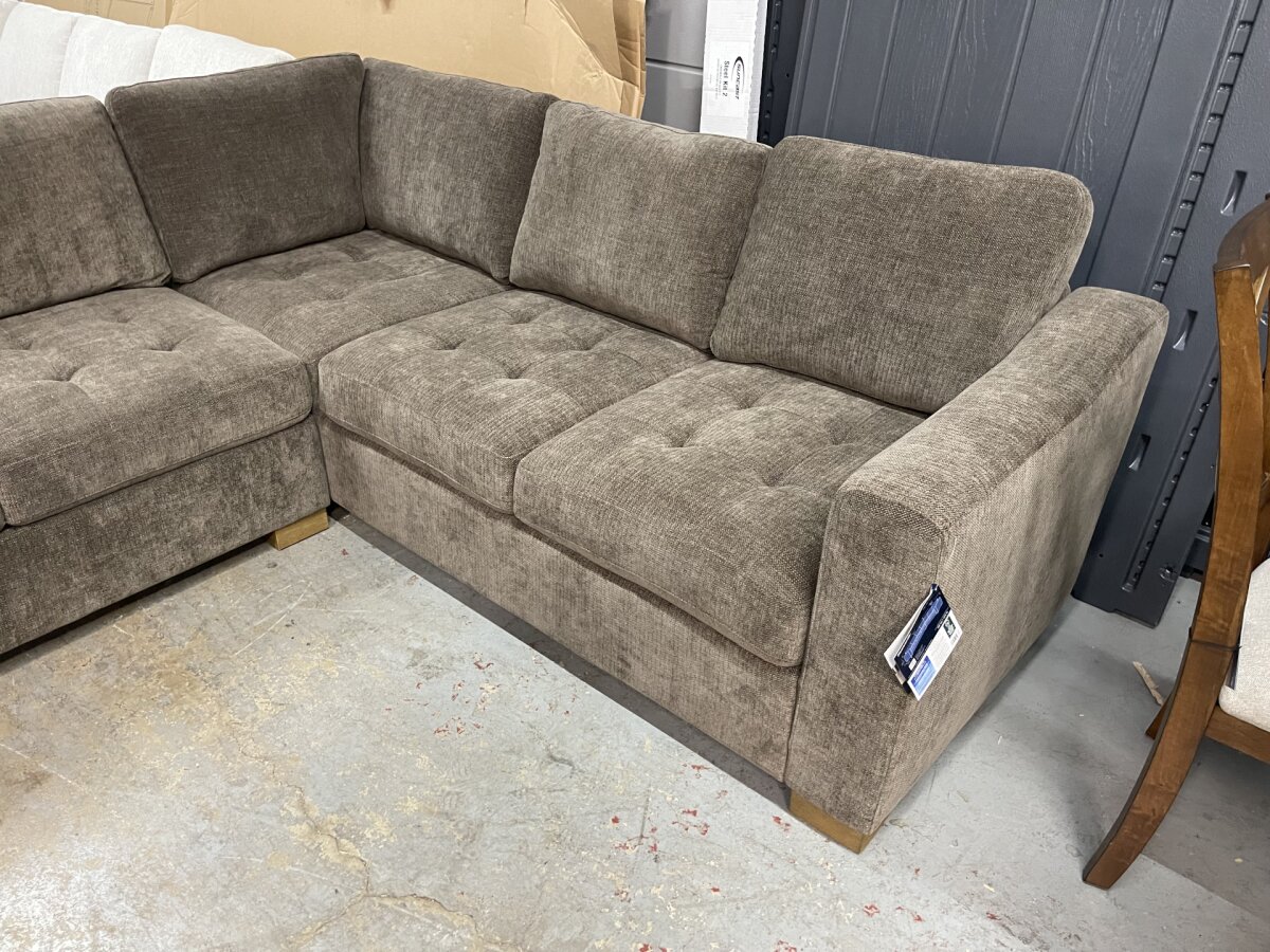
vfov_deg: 54.9
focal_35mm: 25
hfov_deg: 69.4
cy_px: 476
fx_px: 917
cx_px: 635
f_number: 1.6
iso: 500
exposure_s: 1/60
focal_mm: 5.1
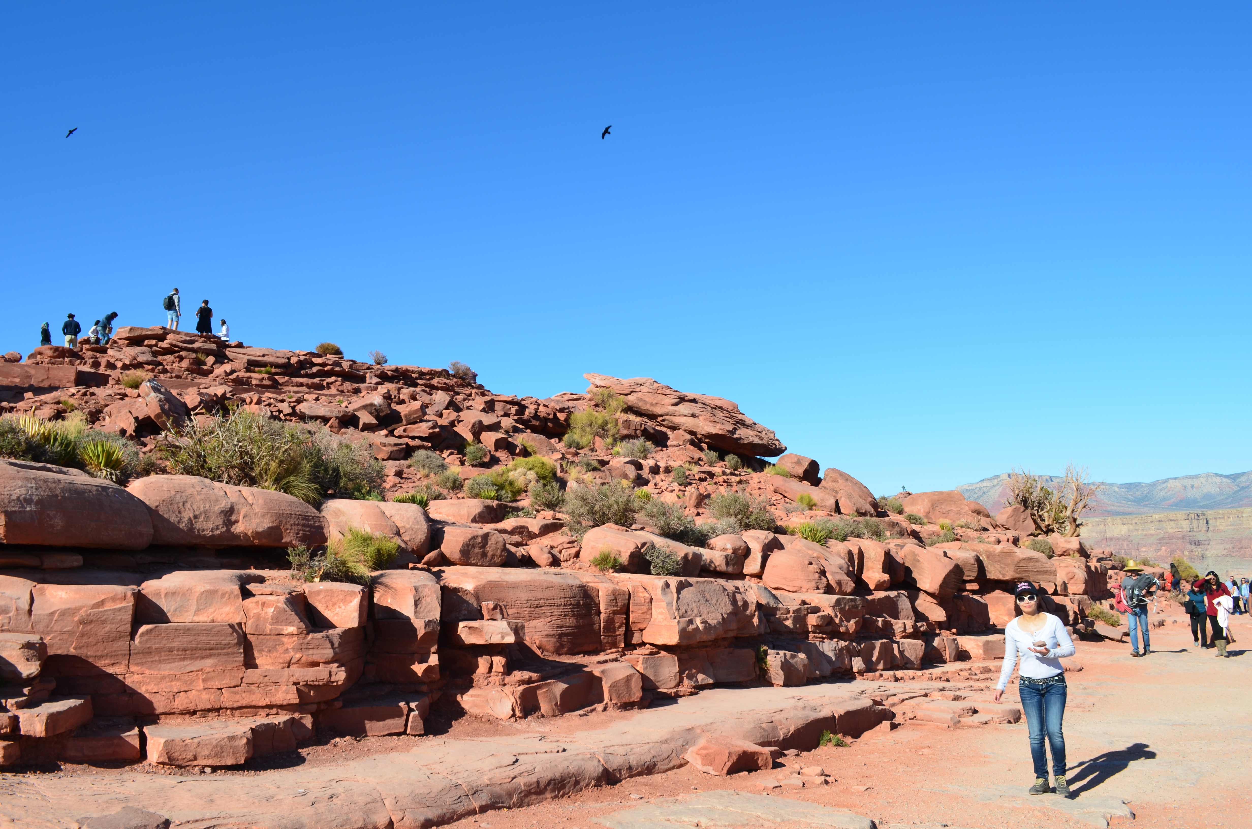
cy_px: 414
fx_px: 1041
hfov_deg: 62.0
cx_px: 626
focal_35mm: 30
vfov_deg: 43.4
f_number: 11
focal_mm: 20
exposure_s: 1/125
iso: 100
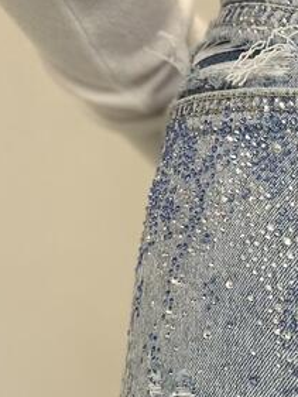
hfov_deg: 12.2
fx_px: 1273
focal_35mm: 111
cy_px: 413
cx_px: 552
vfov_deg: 17.2
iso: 50
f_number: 1.5
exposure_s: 1/100
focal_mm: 5.7
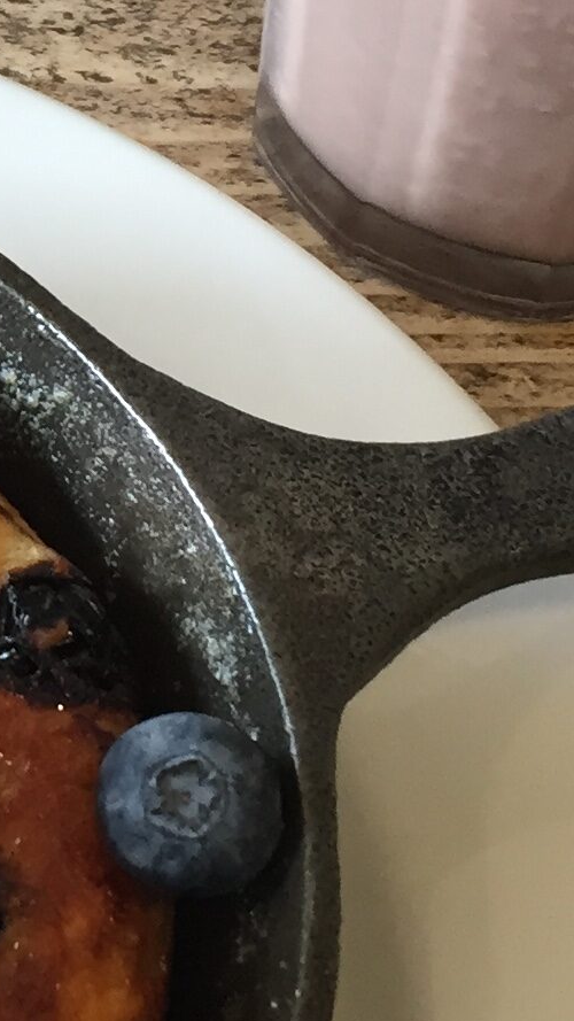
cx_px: -408
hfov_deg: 10.0
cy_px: 36
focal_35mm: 116
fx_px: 3139
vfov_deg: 18.1
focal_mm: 4.15
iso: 80
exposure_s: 1/33
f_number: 2.2
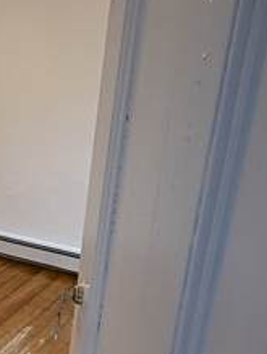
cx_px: -97
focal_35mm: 49
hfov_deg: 25.0
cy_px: 223
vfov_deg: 38.6
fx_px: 502
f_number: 2.2
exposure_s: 1/120
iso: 250
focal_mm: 2.22
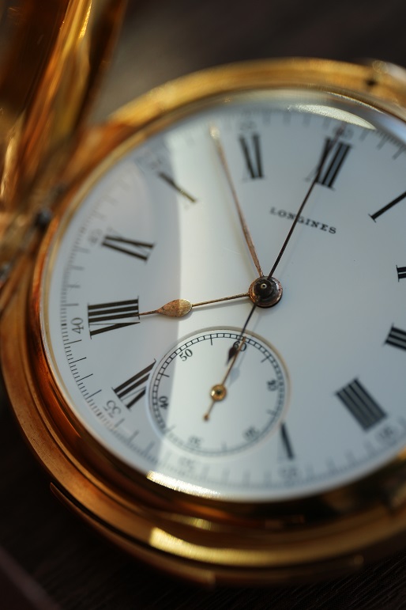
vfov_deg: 19.5
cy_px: 305
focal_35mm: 105
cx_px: 203
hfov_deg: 13.0
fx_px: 1776
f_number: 2.8
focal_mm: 105
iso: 320
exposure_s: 1/320
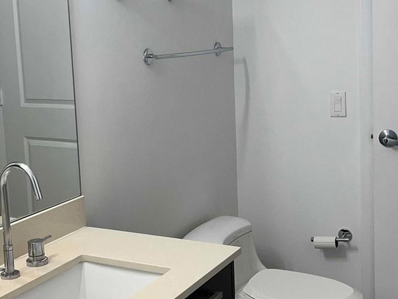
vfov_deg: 25.2
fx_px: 667
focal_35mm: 58
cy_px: 121
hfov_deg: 33.2
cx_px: 167
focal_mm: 5.1
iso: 64
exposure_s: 1/120
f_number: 1.6
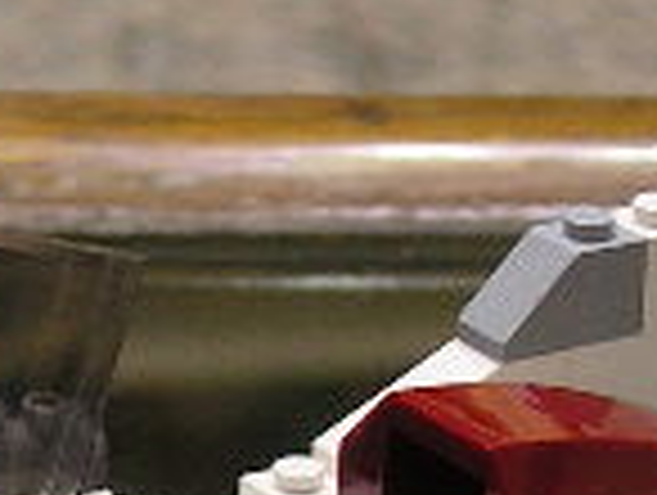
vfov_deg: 4.0
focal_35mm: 368
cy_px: 990
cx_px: 4
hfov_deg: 5.4
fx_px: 6996
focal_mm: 17.4
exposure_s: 1/10
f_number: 3.6
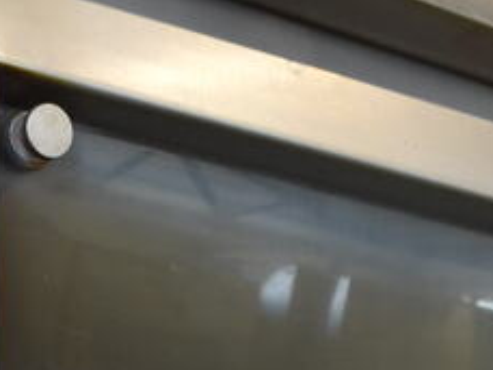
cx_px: -78
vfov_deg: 13.3
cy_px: 587
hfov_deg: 18.1
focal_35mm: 104
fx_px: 1481
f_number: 5
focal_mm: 18
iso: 800
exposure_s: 1/60
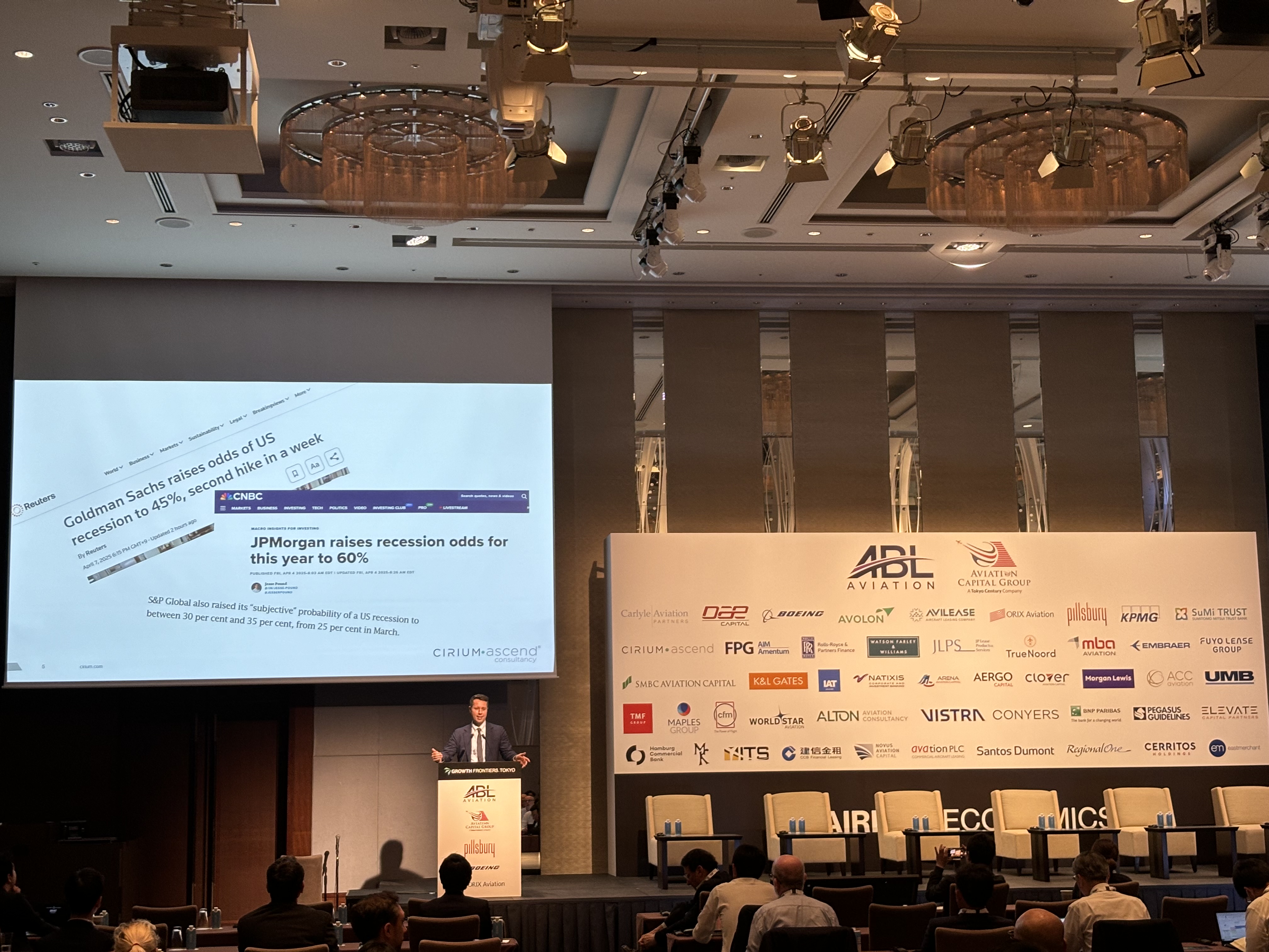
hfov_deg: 36.8
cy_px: 476
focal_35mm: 52
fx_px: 1906
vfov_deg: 28.0
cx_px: 634
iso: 80
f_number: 1.6
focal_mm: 5.96
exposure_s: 1/50
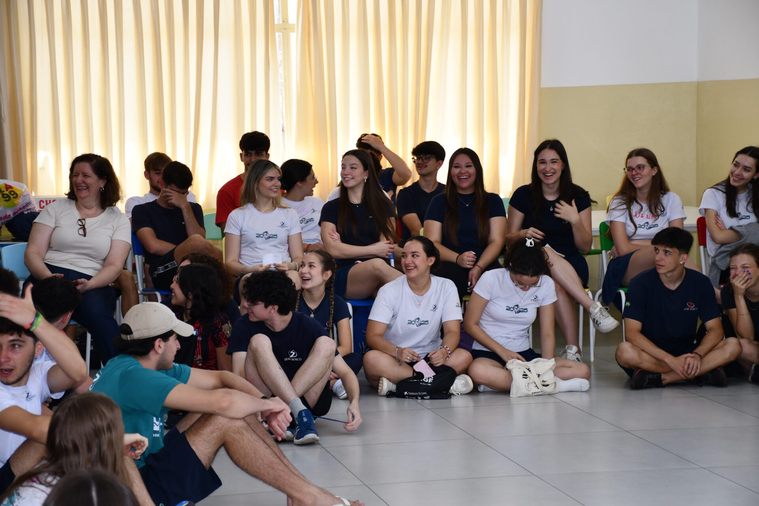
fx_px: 1961
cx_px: 380
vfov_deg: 14.7
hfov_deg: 21.9
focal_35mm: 93
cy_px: 253
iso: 400
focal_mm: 62
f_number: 5
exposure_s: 1/80
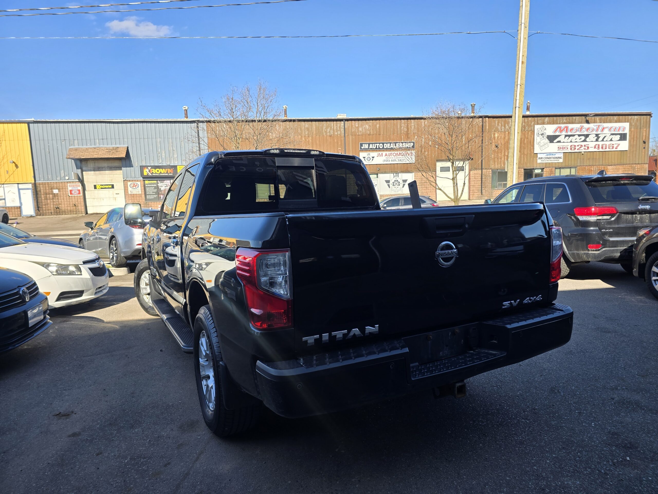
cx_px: 329
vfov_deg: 58.9
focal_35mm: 23
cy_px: 247
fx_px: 437
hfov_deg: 73.9
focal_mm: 6.3
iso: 12
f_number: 1.7
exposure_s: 1/383
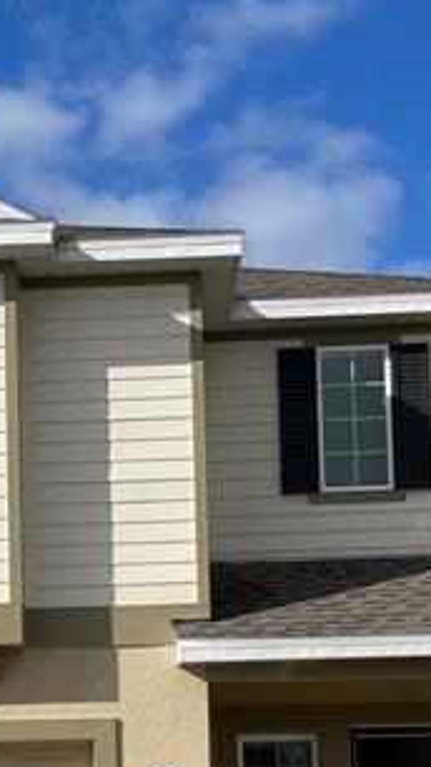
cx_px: 45
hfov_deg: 16.8
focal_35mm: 71
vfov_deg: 28.8
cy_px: 662
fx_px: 1443
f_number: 1.6
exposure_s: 1/8547
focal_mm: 5.1
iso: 50
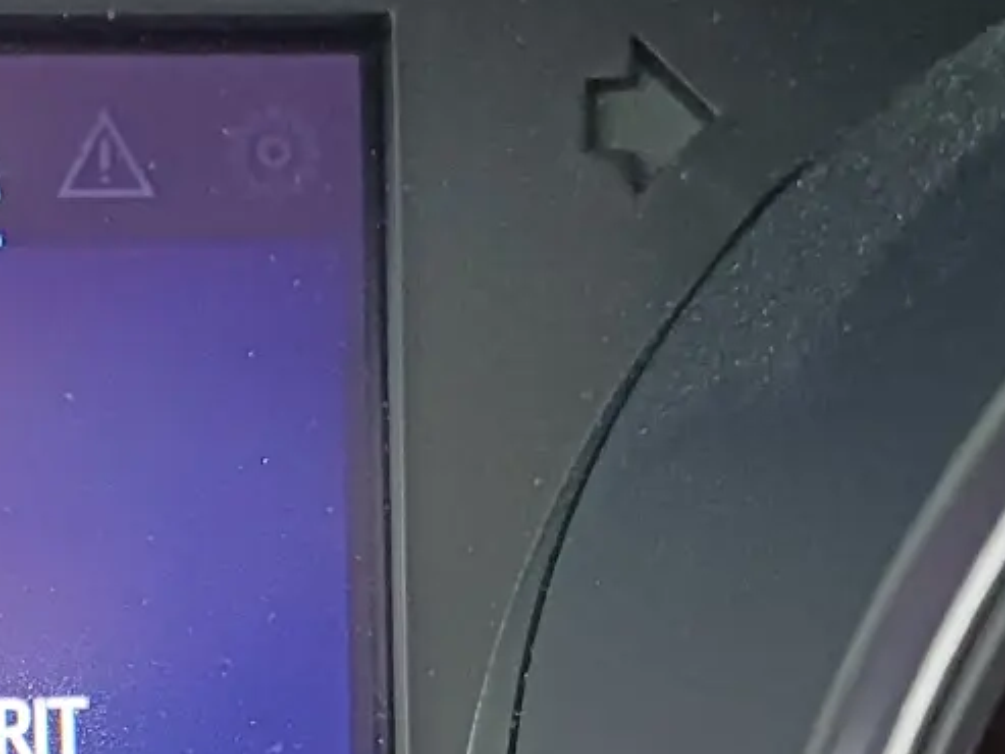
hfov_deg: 25.7
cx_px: 82
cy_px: 725
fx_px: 2120
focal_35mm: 73
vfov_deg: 19.7
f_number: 1.8
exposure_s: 1/20
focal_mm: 4.65
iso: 1600
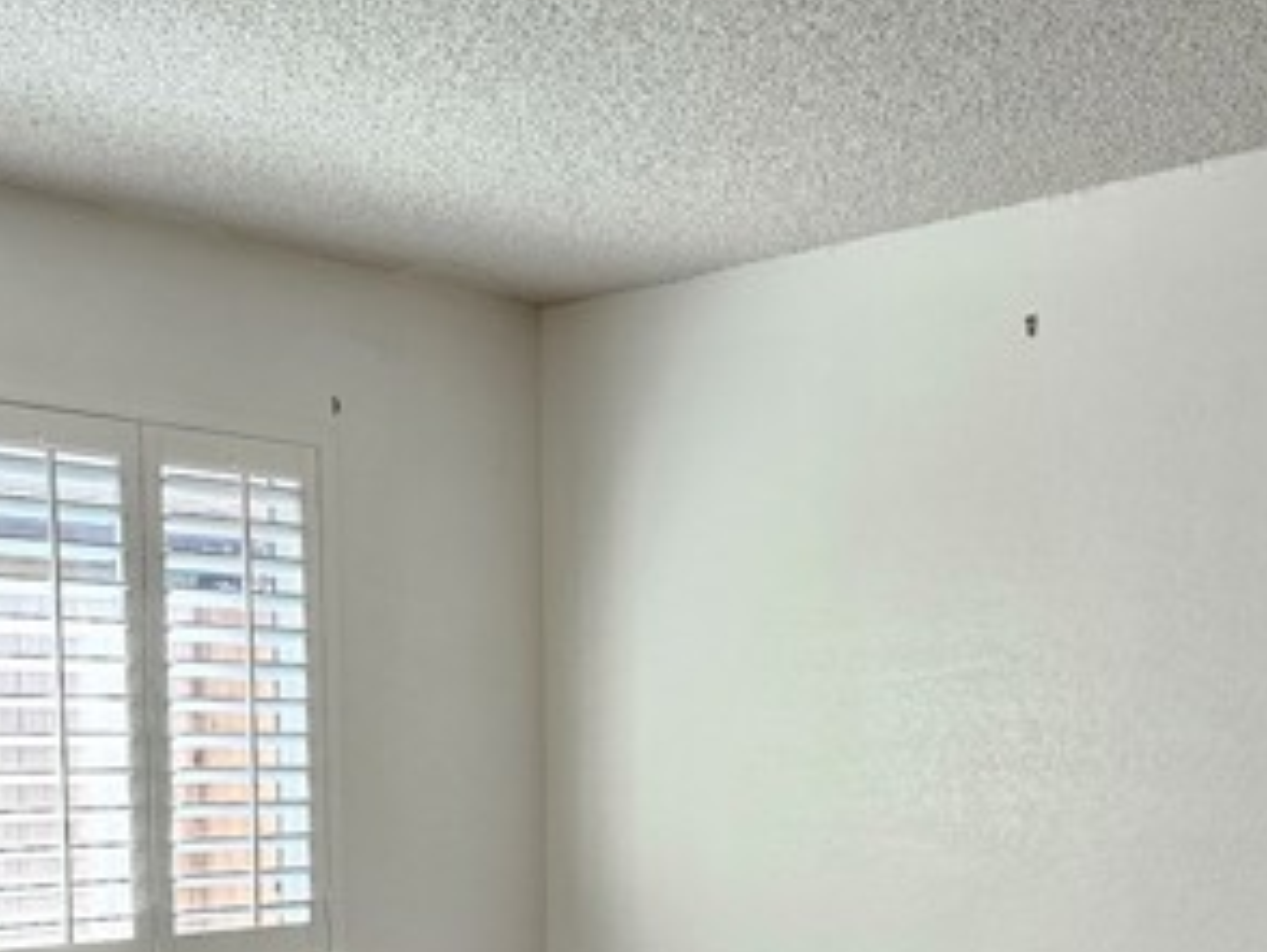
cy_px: 913
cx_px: 728
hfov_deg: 38.1
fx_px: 1832
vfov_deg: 27.7
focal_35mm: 50
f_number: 1.7
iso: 250
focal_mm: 6.3
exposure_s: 1/120
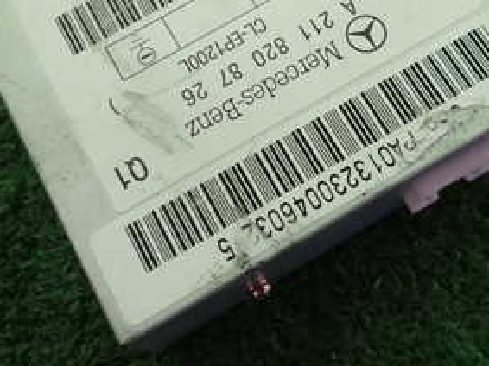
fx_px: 748
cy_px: 85
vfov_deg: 27.1
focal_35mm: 53
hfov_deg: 36.2
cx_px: 259
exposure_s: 1/125
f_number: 2.8
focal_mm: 4.5
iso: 100
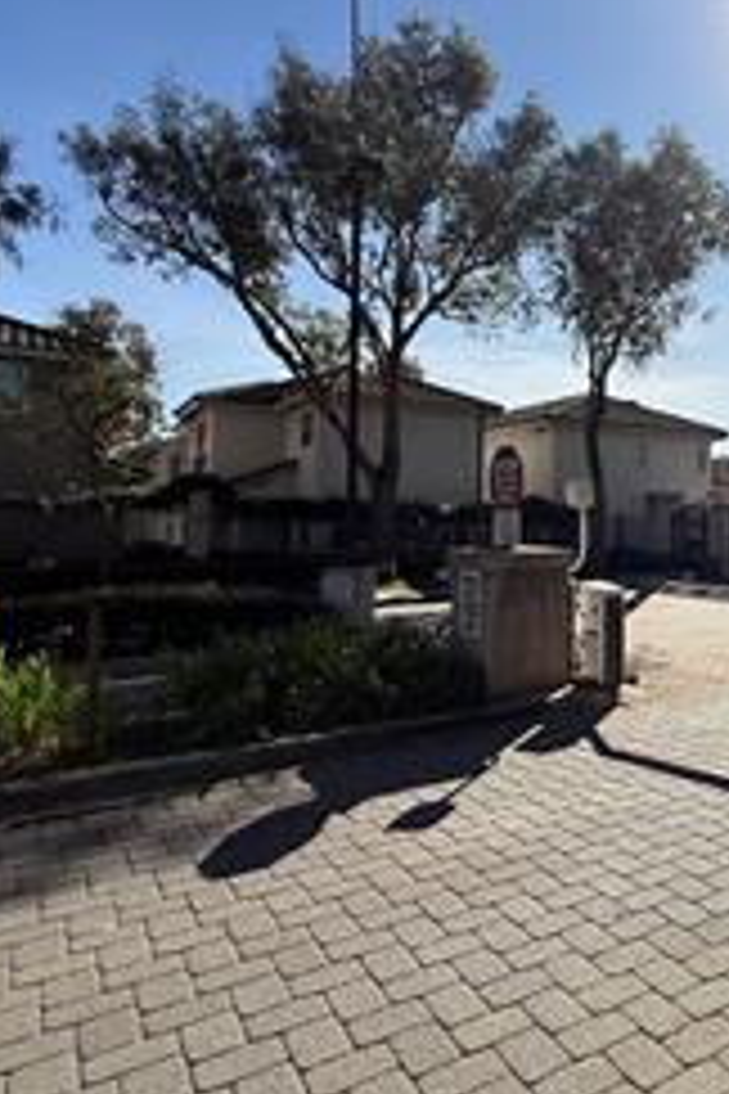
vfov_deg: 67.3
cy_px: 506
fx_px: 820
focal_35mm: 27
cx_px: 747
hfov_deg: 41.1
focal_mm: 2.22
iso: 50
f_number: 2.2
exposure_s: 1/2841
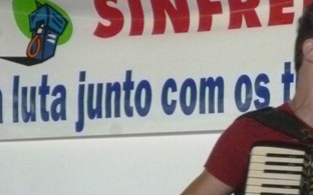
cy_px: 128
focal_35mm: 189
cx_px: 238
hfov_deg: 11.1
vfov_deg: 6.9
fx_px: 1612
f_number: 5.8
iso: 640
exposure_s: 1/60
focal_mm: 15.5
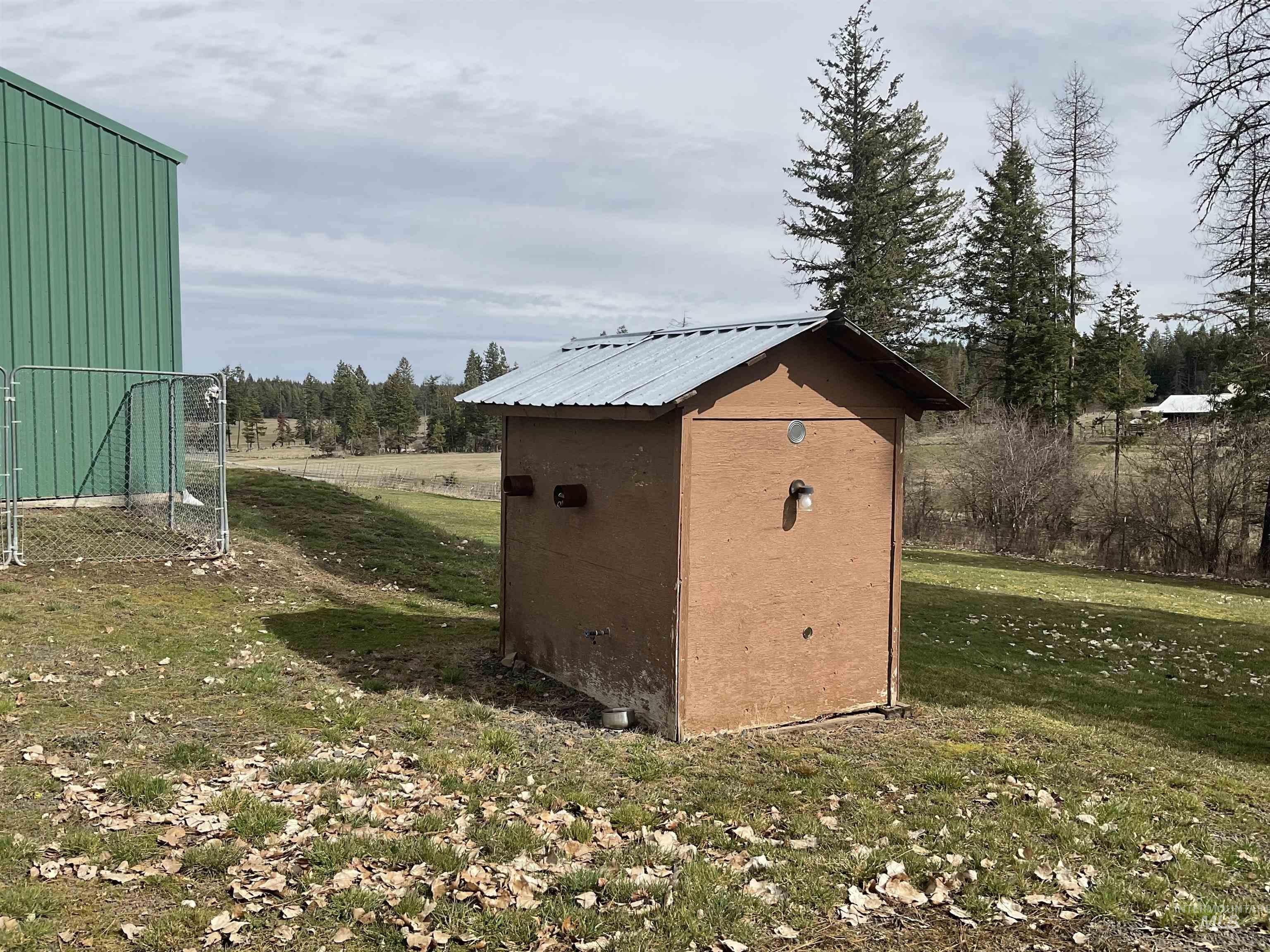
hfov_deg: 61.7
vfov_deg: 48.2
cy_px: 476
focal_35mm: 29
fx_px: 1064
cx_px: 635
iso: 16
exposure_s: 1/2538
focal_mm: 3
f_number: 1.8
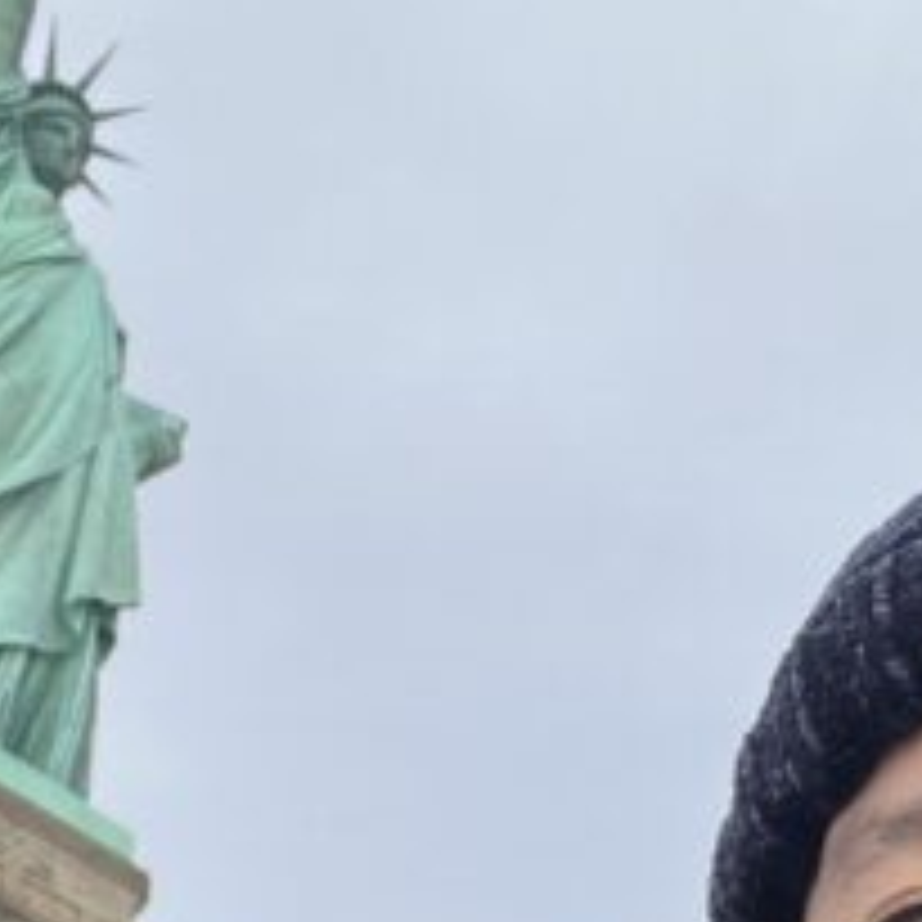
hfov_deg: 22.7
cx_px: 549
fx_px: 2290
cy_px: 697
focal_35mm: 76
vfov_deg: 22.5
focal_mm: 2.71
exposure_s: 1/594
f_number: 2.2
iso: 32
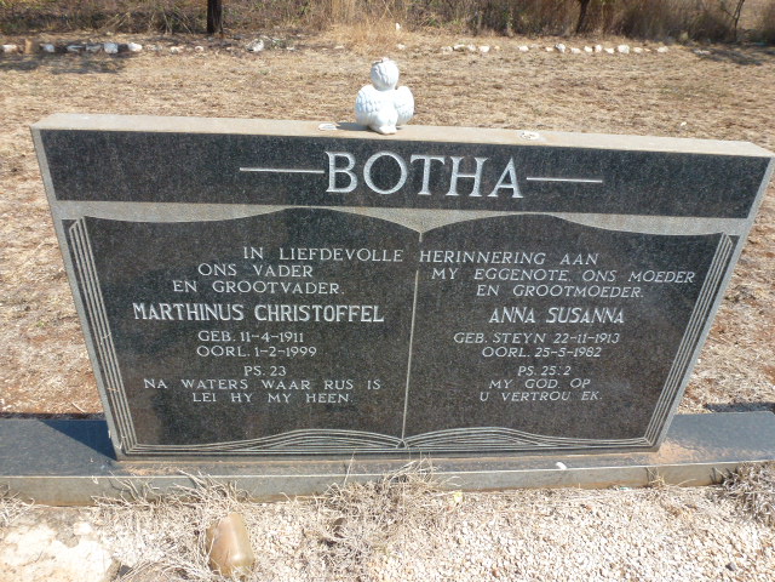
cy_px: 291
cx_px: 388
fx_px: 537
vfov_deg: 56.8
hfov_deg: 71.6
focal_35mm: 24
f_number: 4
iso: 100
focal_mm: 4.3
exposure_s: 1/400
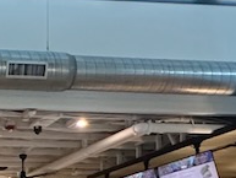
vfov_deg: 15.0
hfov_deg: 18.0
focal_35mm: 93
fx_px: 634
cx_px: -149
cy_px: 246
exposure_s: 1/60
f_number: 2.2
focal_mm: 2.22
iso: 500
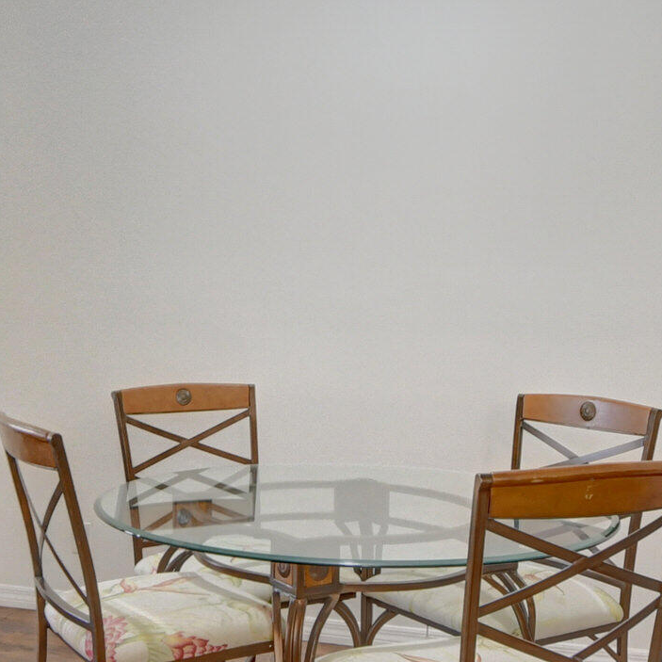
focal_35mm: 47
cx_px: 179
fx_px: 1017
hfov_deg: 35.4
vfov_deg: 36.1
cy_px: 322
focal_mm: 10
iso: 1000
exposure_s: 1/15
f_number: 8
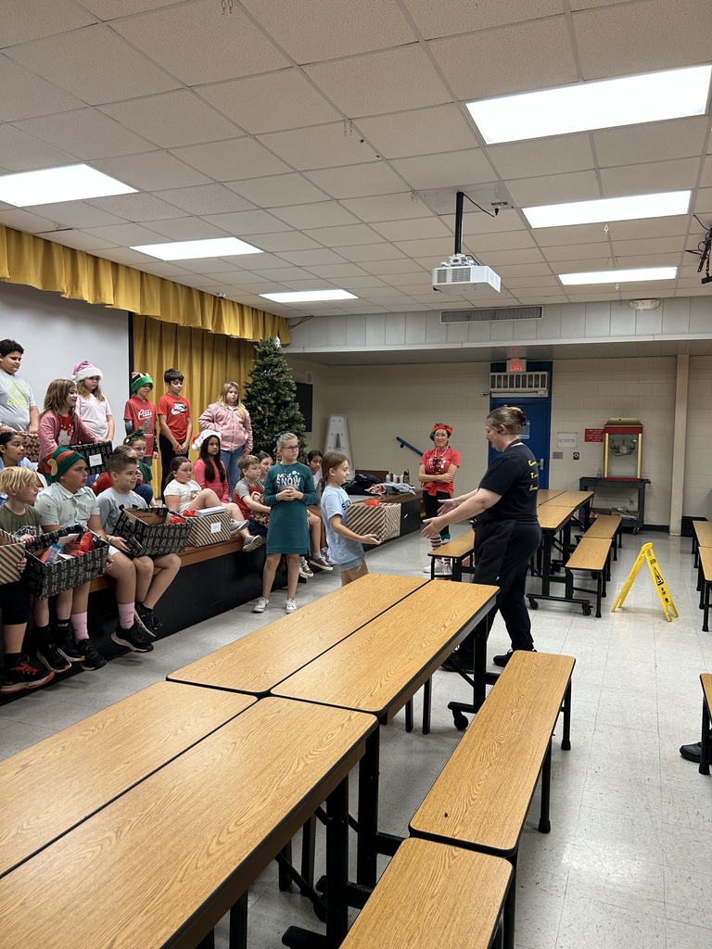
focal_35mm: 26
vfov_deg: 67.3
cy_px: 474
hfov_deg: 53.1
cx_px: 356
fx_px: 713
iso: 64
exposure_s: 1/60
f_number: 1.5
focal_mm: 5.7
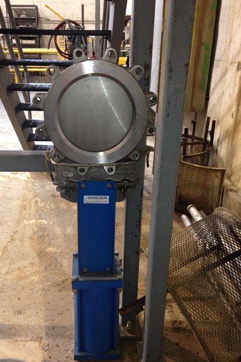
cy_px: 200
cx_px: 100
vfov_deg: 50.6
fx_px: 382
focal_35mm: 38
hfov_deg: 34.9
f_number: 2.4
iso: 100
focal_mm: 4.12
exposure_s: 1/20
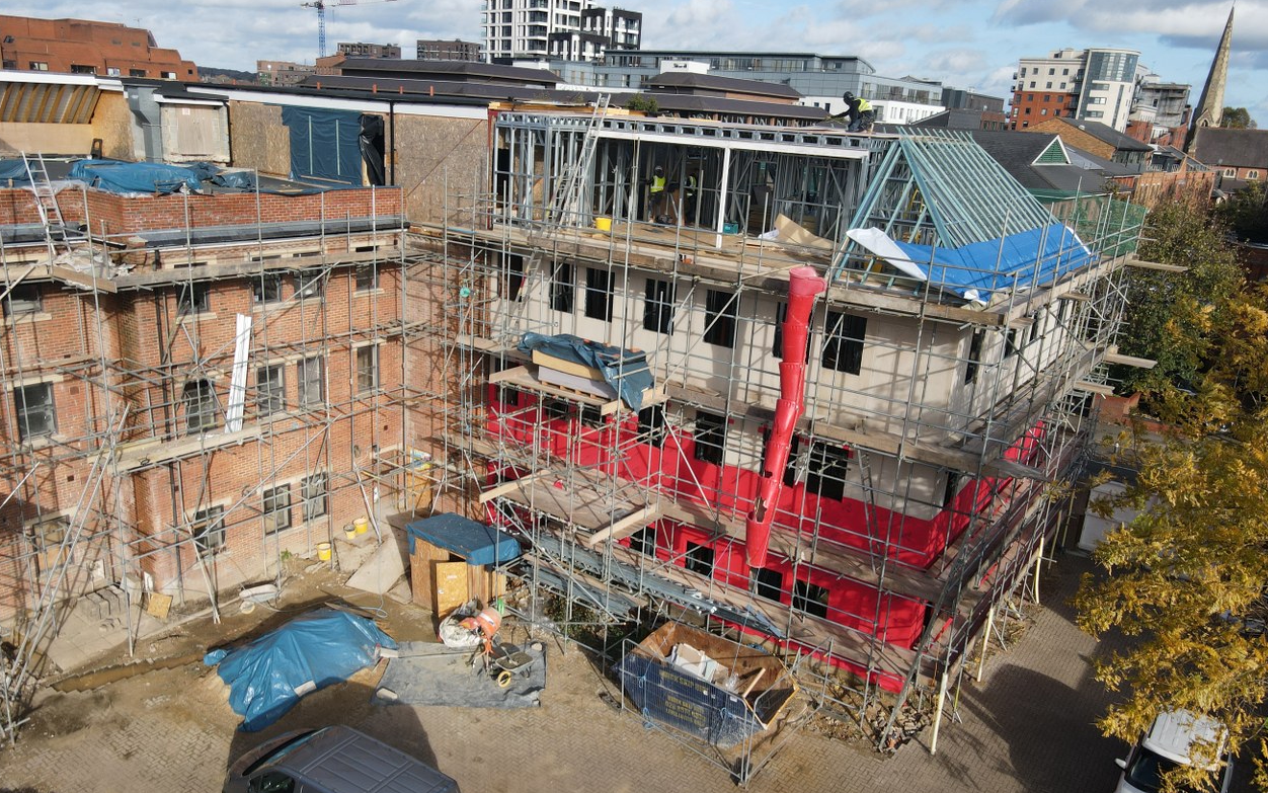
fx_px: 899
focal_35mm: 26
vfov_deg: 47.6
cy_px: 415
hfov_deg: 70.4
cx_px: 625
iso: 100
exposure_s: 1/500
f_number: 2.8
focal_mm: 4.5
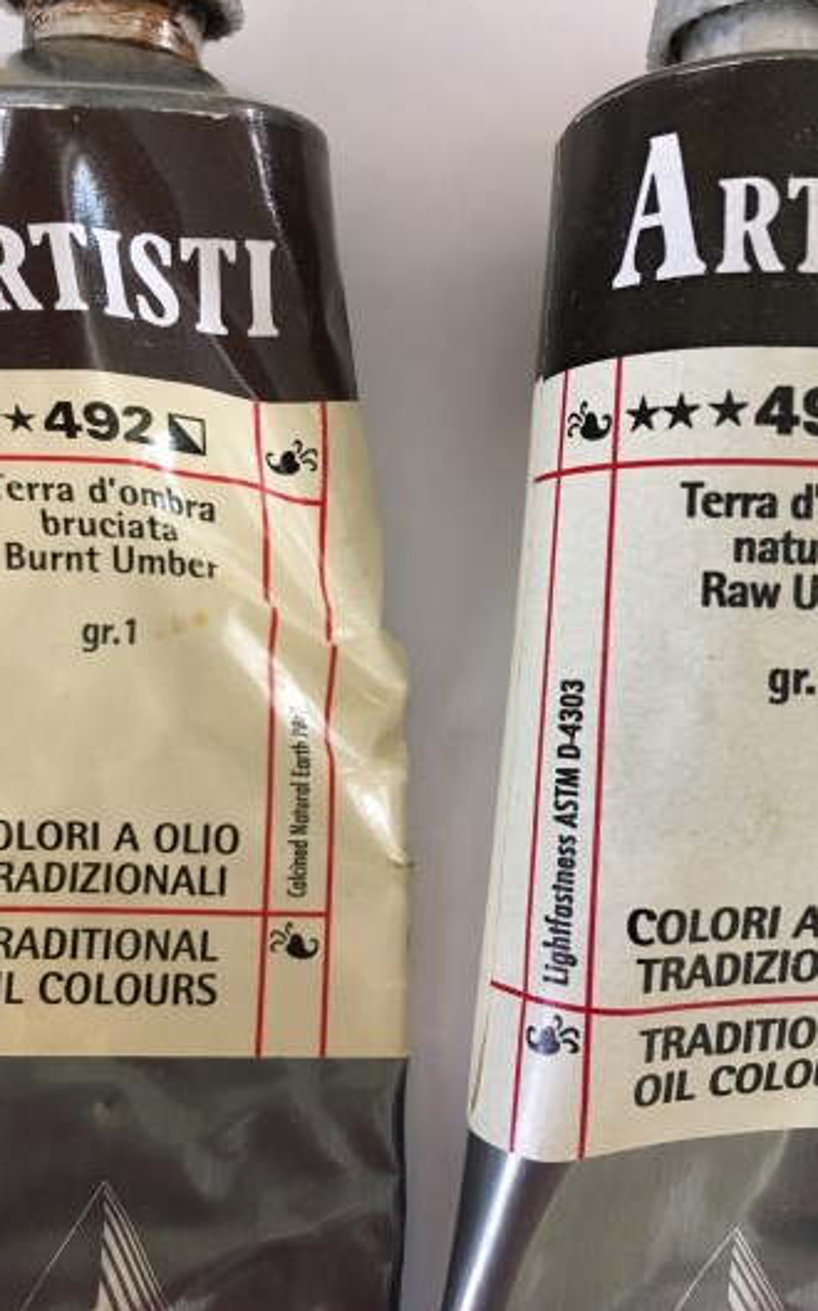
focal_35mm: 31
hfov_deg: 40.5
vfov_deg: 61.3
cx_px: 426
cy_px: 653
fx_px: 1107
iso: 160
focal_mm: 4.15
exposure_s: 1/33
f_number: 2.2
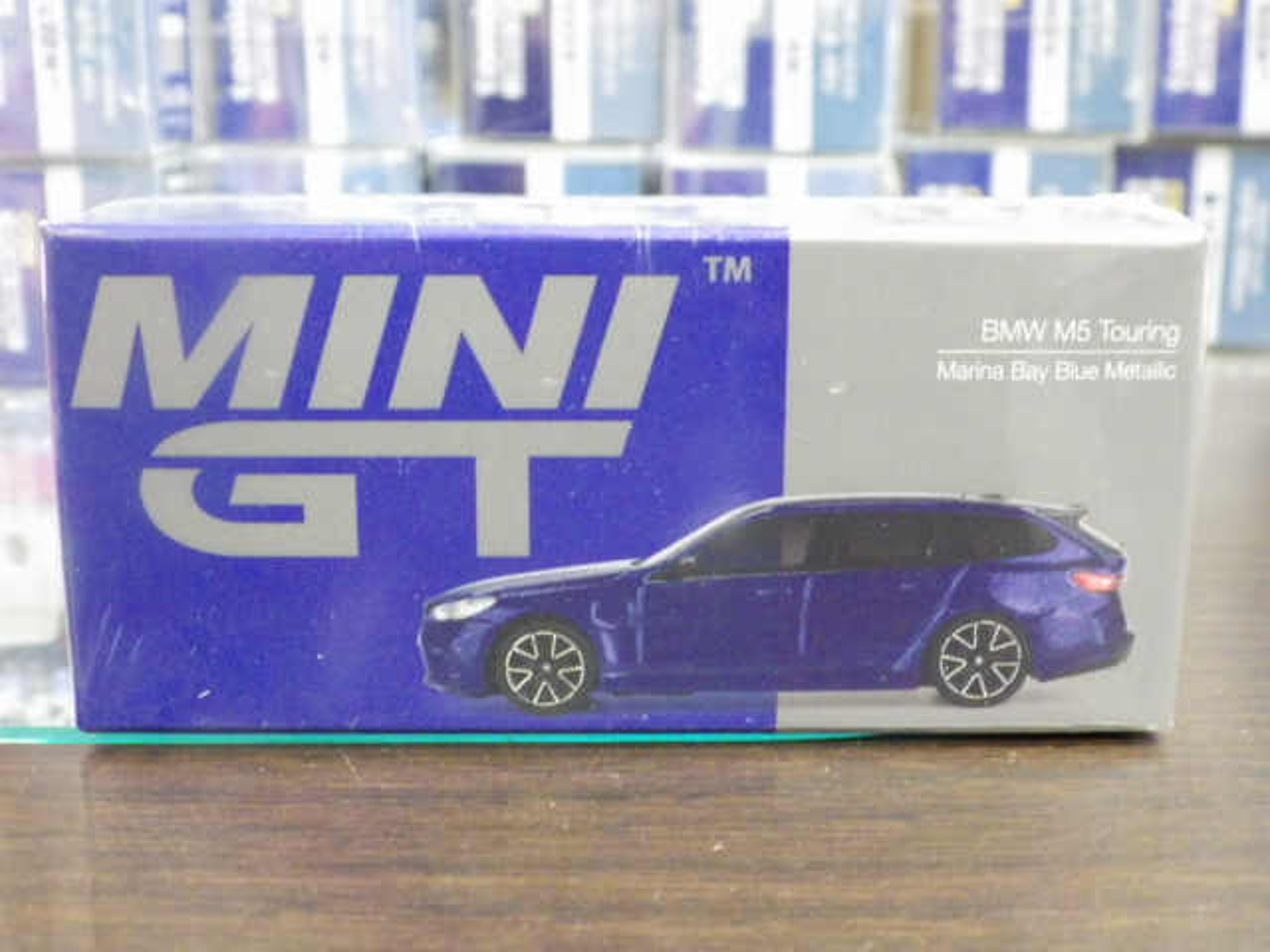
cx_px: 635
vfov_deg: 29.1
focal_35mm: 50
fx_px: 1834
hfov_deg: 38.2
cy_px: 476
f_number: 3.8
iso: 1600
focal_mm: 9
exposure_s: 1/20
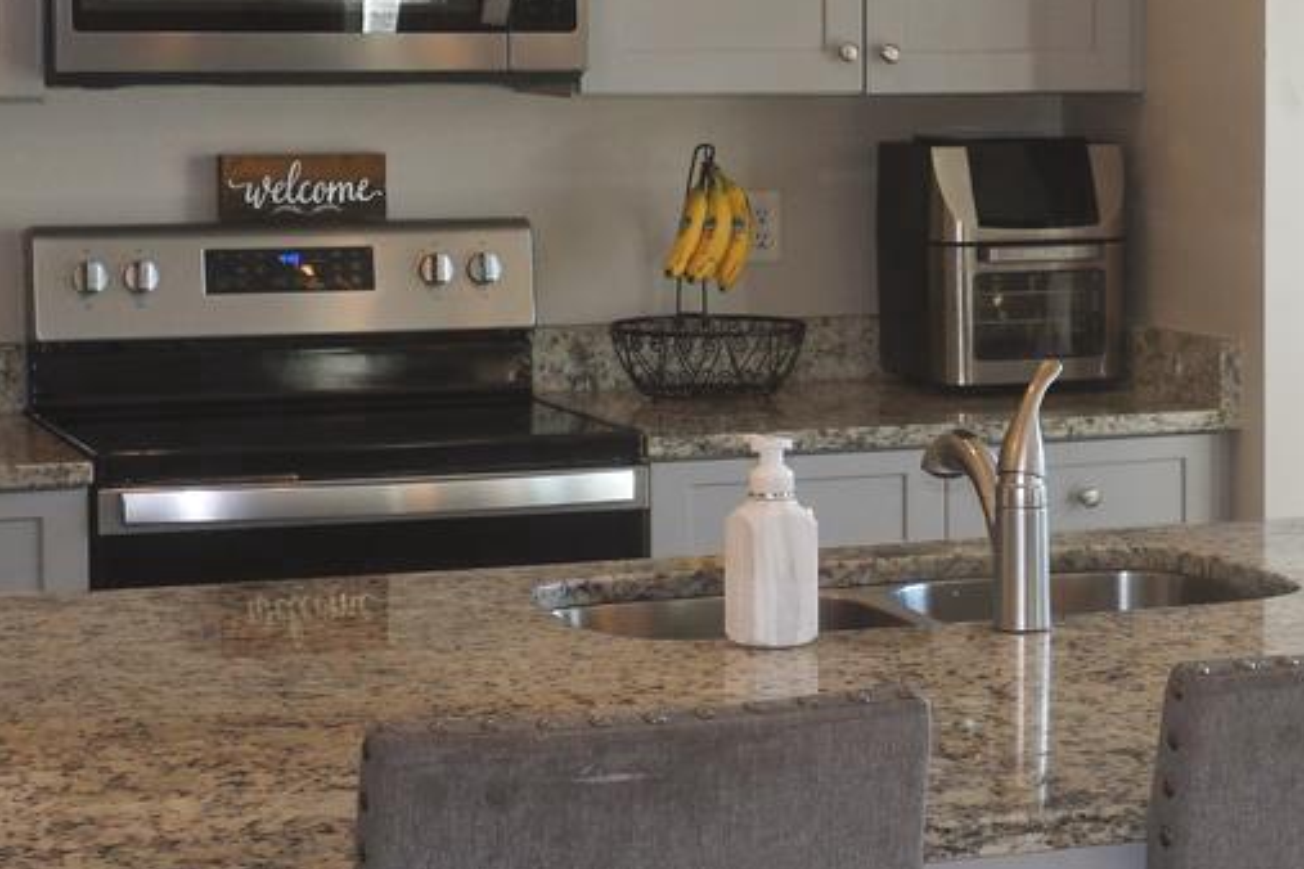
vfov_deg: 14.1
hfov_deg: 20.8
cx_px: 1024
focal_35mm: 97
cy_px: 215
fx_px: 3513
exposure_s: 1/60
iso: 160
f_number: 5
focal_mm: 16
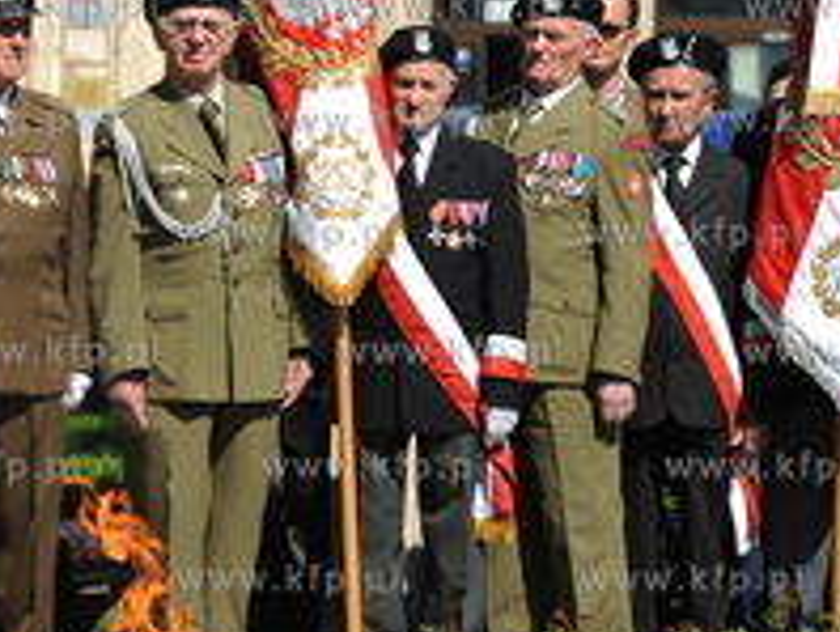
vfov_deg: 5.7
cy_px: 407
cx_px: 195
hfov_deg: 7.5
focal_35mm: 262
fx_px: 6365
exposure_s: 1/500
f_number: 5.6
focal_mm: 135
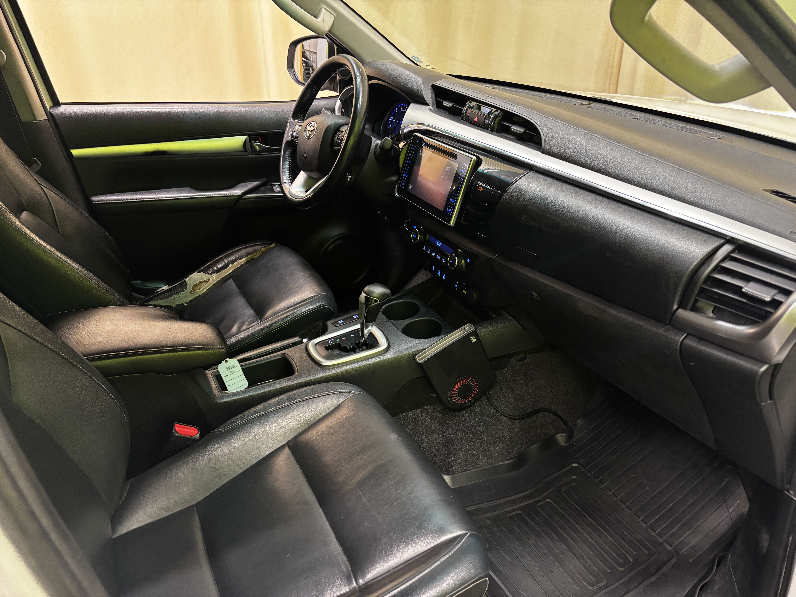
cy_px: 298
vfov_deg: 53.1
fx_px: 598
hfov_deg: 67.3
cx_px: 398
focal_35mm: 26
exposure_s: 1/33
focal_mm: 5.96
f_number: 1.6
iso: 400
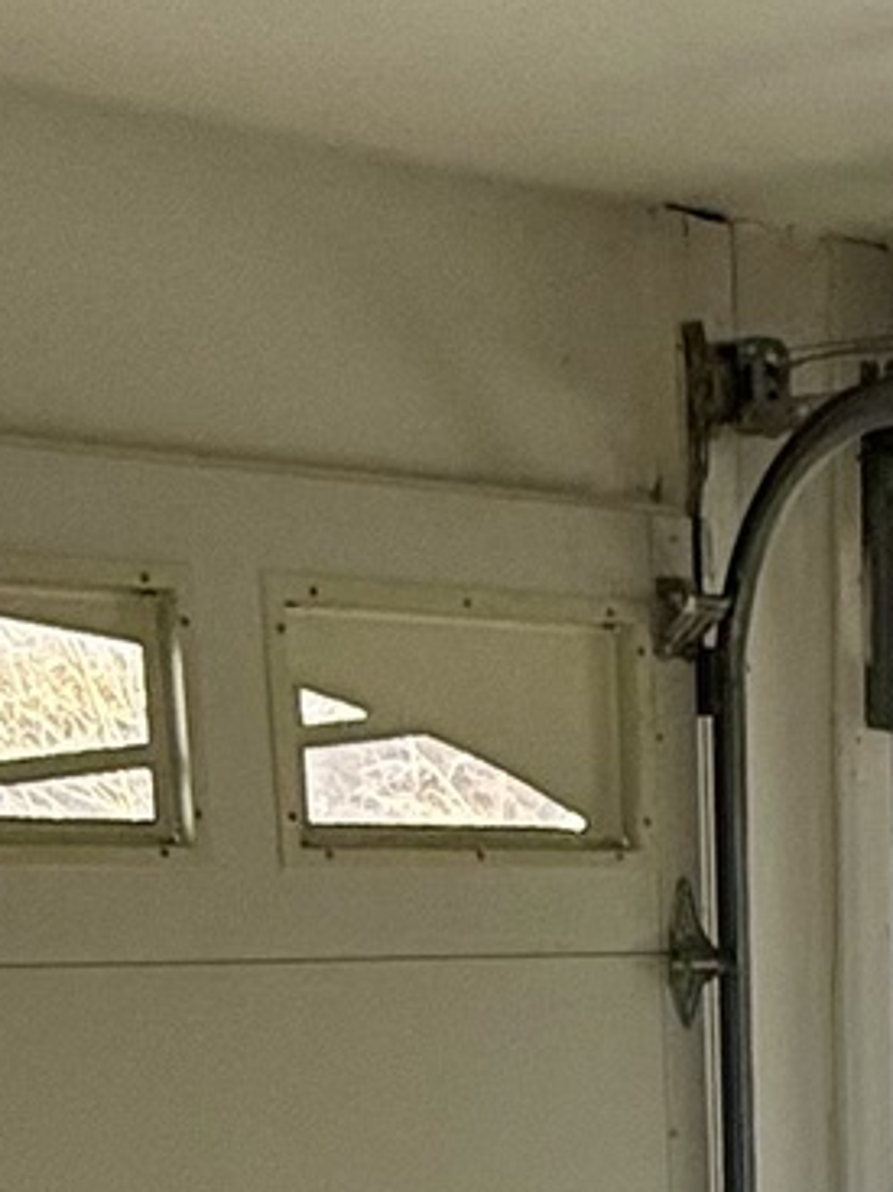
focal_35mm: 88
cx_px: 1357
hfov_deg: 15.4
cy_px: 1647
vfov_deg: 20.0
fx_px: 3029
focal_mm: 2.22
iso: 64
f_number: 2.2
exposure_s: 1/164
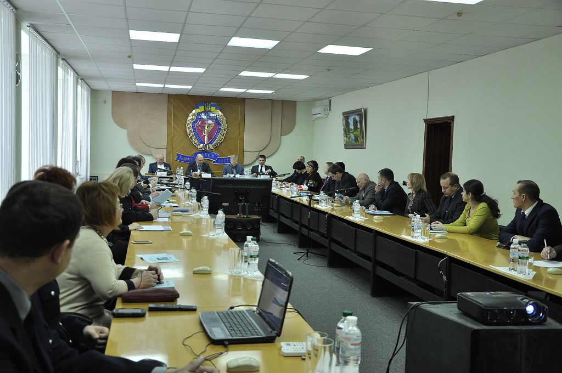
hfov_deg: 49.6
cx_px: 281
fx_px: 608
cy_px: 186
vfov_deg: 34.1
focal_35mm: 39
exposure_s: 1/80
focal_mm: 26
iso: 640
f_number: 4
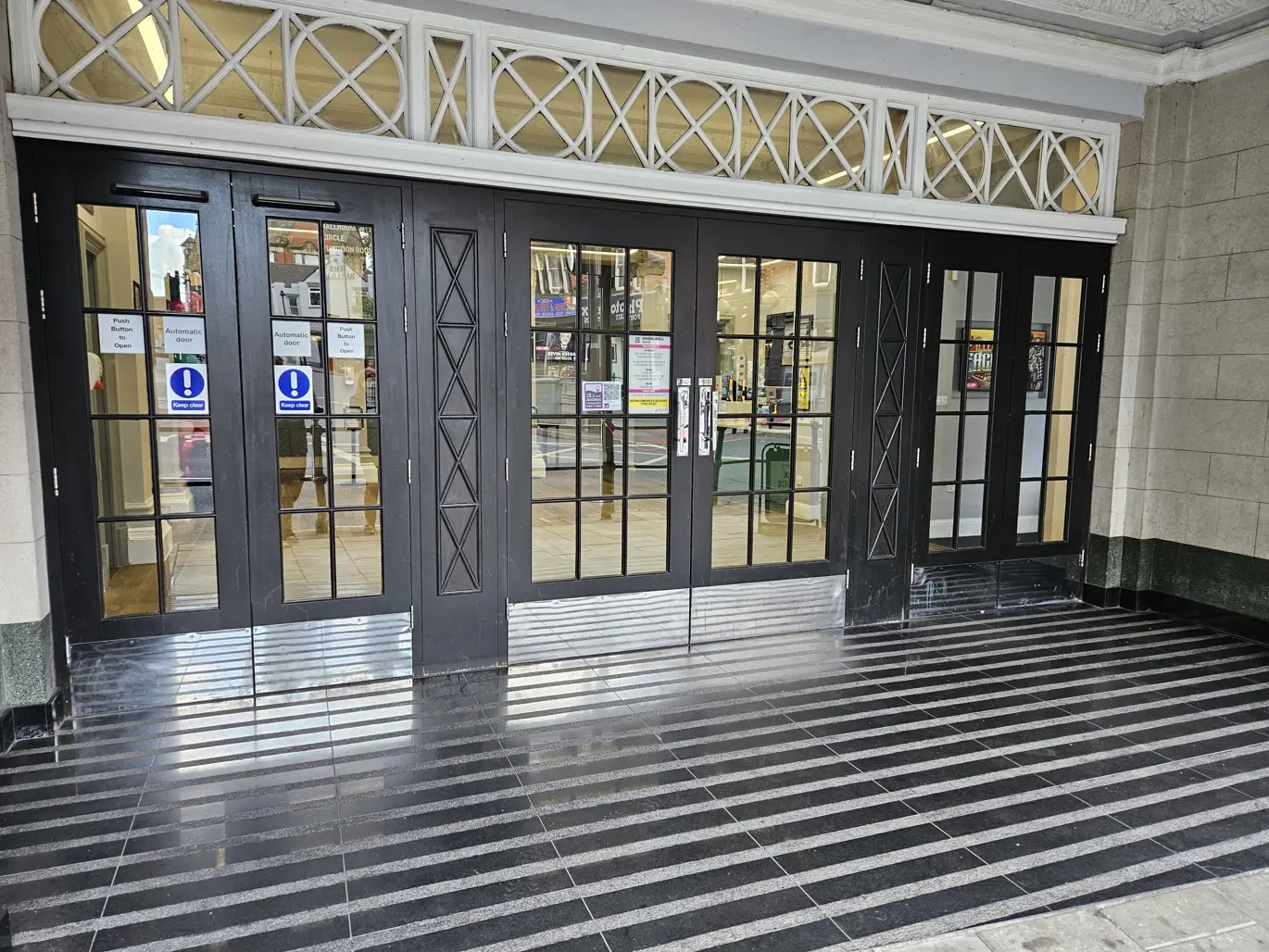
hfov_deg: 73.9
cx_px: 634
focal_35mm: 23
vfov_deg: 58.9
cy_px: 476
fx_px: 843
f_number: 1.8
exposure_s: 1/180
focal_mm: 5.4
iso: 160
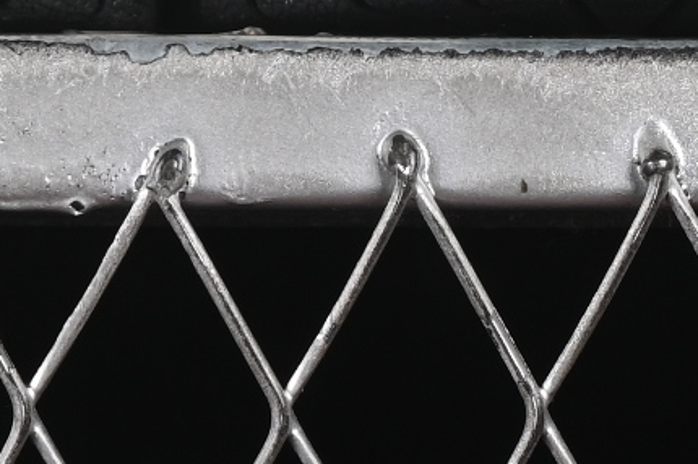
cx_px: 170
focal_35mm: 486
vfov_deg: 2.8
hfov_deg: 4.2
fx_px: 9416
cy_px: -902
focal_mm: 50
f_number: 8
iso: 160
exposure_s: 1/80
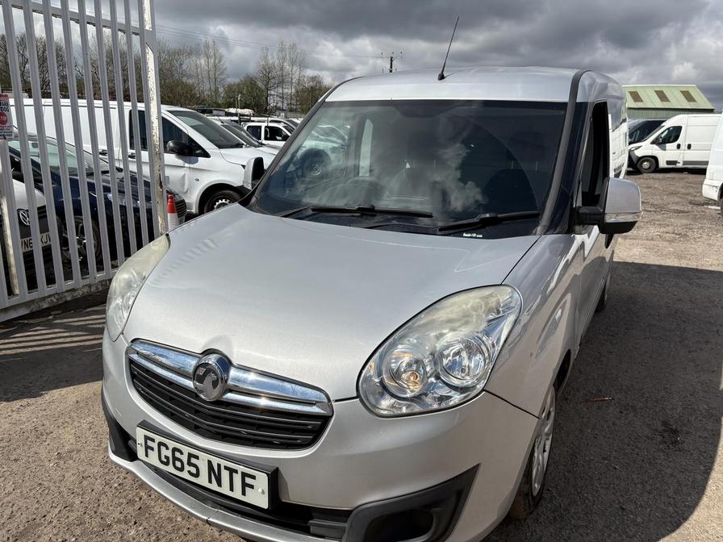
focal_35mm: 26
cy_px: 271
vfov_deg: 53.1
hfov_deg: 67.3
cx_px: 362
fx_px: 543
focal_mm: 5.96
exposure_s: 1/6993
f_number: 1.6
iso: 50
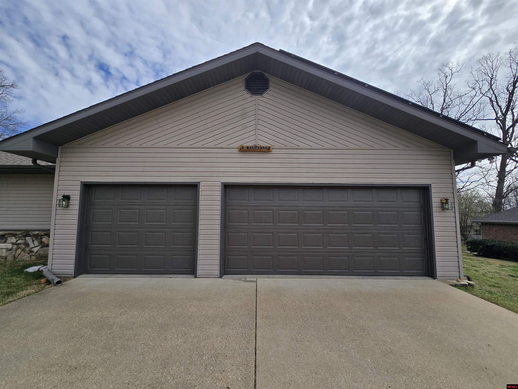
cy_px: 194
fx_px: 195
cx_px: 259
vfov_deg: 89.9
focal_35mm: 13
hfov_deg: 106.2
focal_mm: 2.2
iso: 50
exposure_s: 1/3945
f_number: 2.2
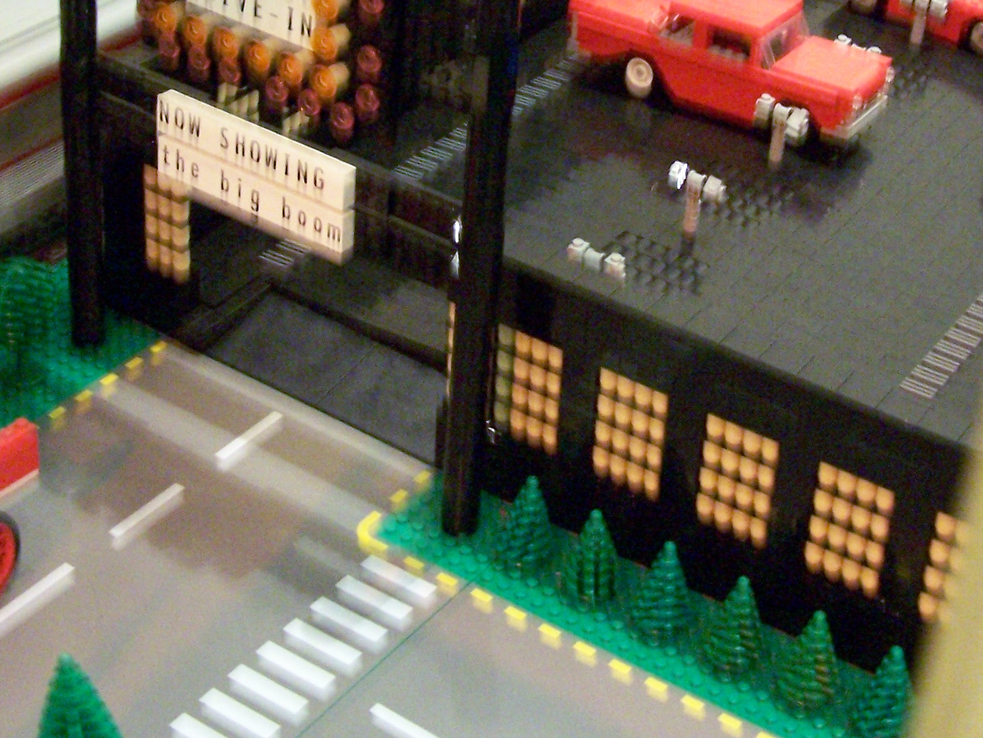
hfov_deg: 27.7
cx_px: 594
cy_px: 98
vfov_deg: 20.7
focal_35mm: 70
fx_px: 1988
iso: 400
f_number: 2.8
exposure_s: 1/8
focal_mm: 6.3
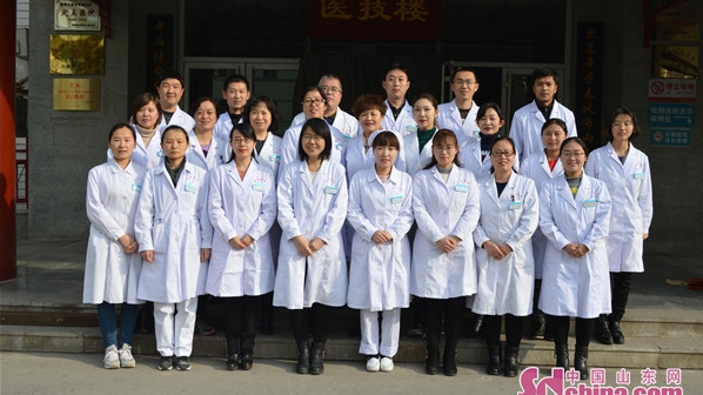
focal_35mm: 41
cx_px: 352
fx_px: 764
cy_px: 193
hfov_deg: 49.4
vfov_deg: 29.0
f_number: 7.1
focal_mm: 26
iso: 100
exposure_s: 1/200
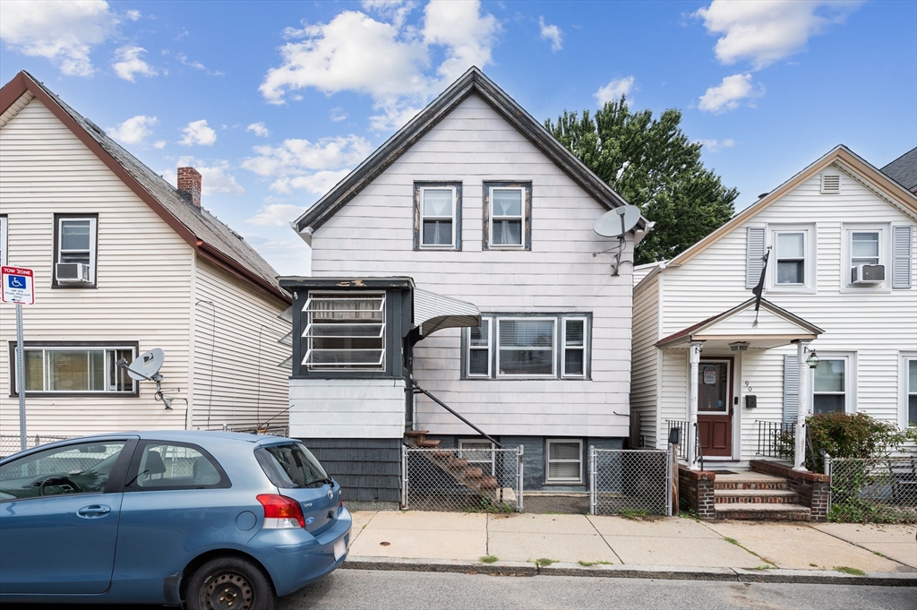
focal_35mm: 18
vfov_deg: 68.8
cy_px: 305
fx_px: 445
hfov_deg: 91.7
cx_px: 458
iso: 100
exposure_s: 1/125
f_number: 9
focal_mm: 17.5
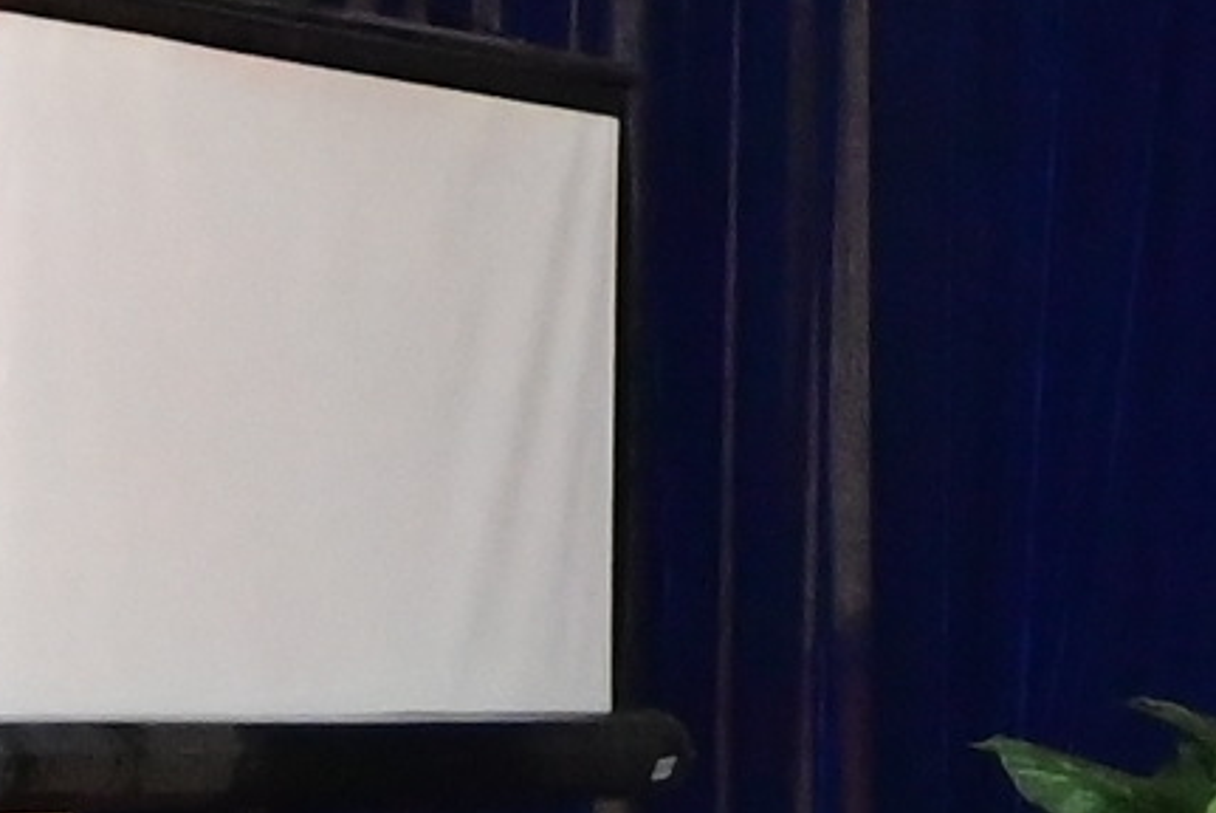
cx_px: 3704
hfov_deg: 4.6
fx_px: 14534
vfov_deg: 3.2
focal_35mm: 430
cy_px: 392
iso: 4000
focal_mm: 42
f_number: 4.8
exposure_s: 1/200
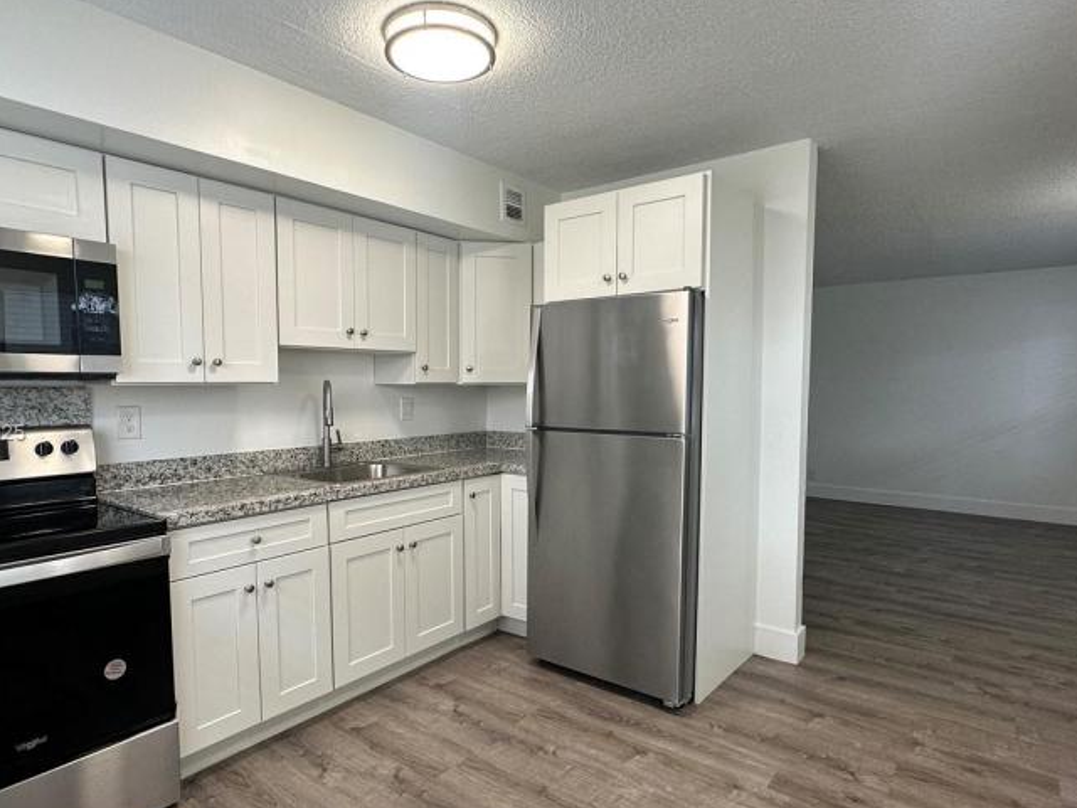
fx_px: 653
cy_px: 434
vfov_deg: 63.4
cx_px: 510
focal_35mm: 21
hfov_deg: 78.9
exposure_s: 1/120
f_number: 2.2
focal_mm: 2.22
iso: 125
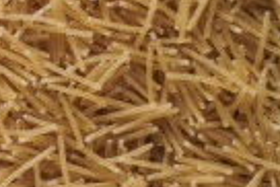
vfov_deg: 4.7
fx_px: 2289
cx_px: -527
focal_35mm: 294
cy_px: 80
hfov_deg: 6.5
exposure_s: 1/100
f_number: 8
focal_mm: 50
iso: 160
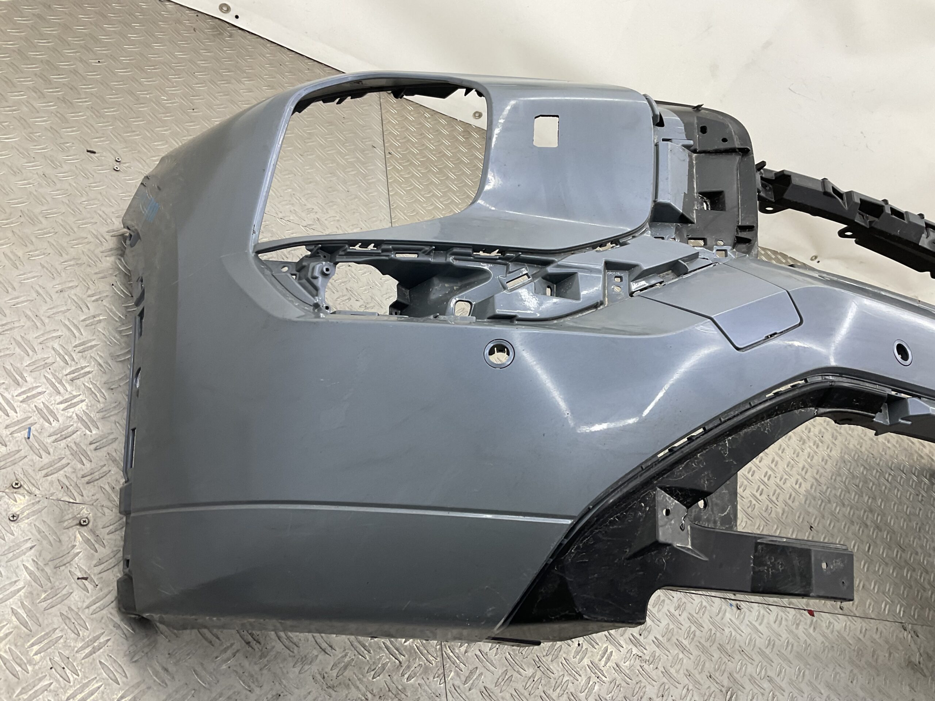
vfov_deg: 48.2
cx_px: 468
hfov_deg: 61.7
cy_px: 350
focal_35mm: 29
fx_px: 783
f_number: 1.8
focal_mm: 3
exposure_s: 1/120
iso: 50
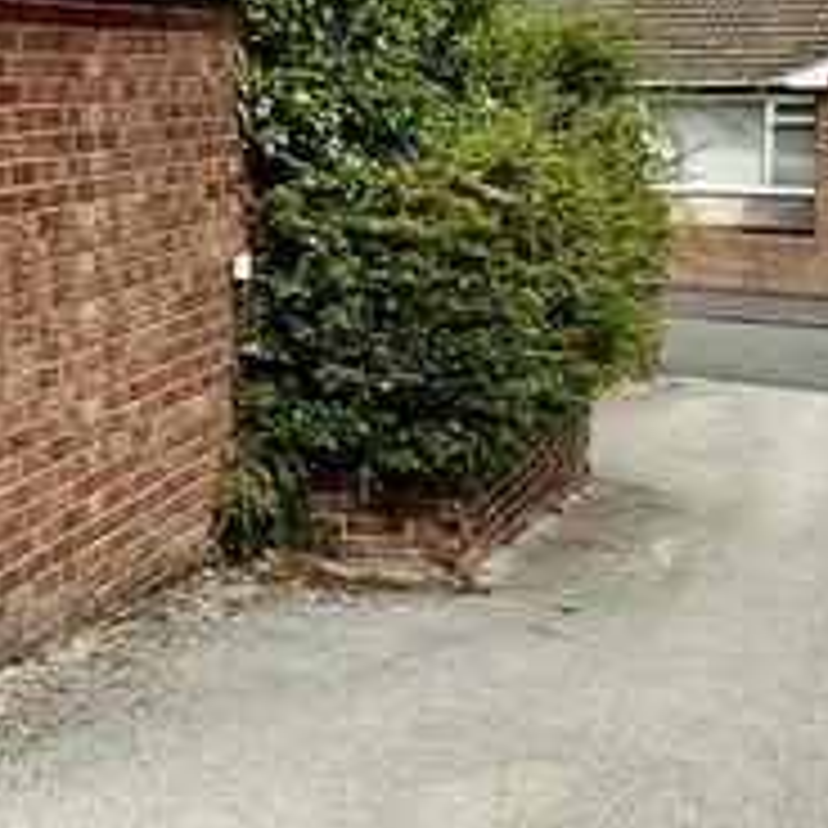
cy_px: 112
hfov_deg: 17.8
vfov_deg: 24.4
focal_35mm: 69
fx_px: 1867
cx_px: -806
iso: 50
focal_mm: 2.22
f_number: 2.2
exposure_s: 1/1595
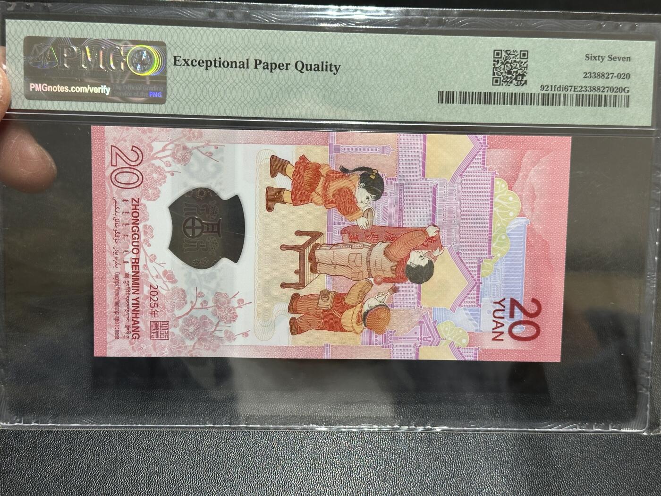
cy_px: 248
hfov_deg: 39.7
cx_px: 330
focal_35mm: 48
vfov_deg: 30.3
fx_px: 917
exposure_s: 1/50
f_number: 1.78
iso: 160
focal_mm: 6.86
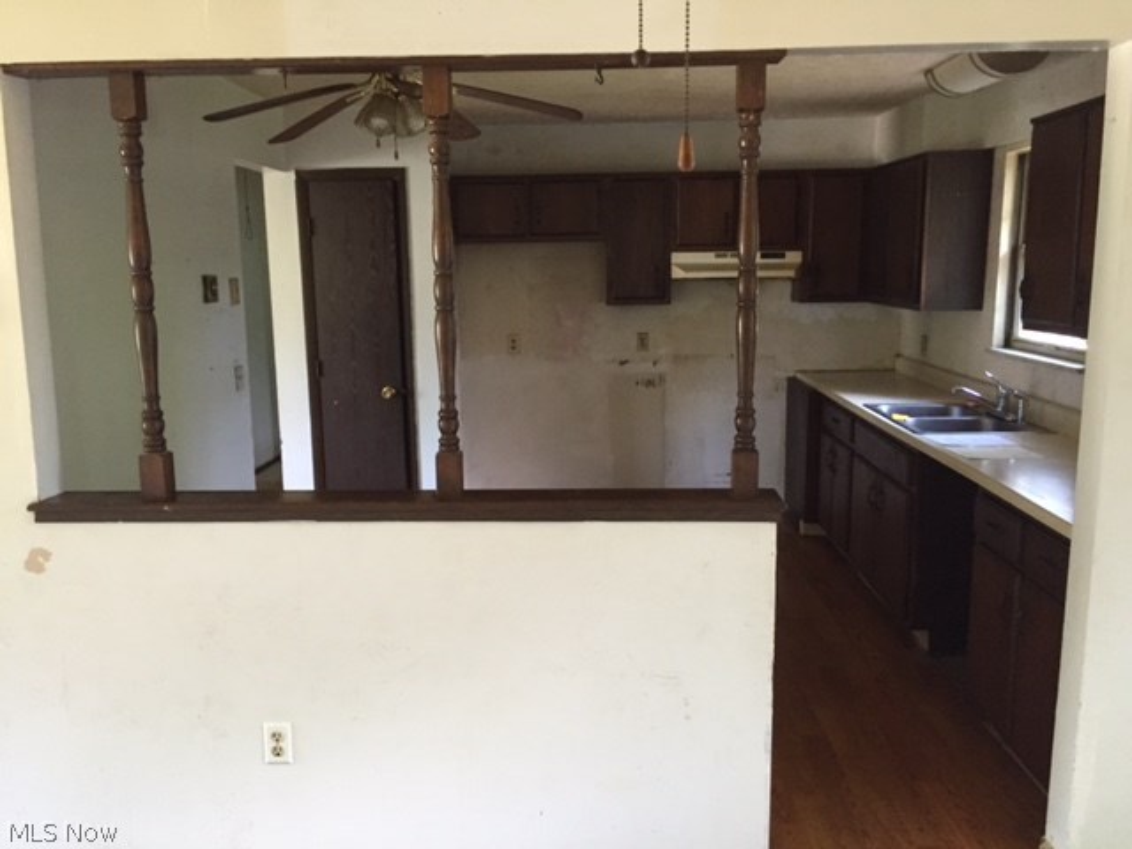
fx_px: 948
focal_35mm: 29
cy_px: 424
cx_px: 566
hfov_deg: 61.7
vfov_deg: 48.2
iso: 160
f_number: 2.2
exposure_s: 1/30
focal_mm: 4.15
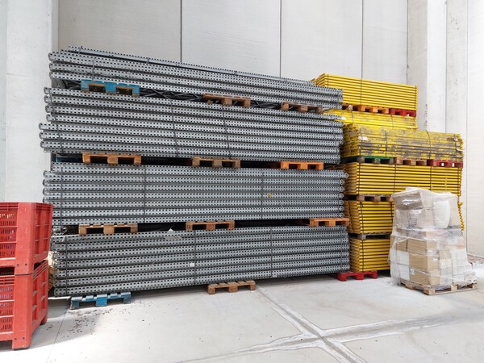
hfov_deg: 69.4
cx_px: 242
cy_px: 182
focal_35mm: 25
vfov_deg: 54.9
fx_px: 350
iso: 64
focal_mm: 5.23
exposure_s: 1/120
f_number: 1.8
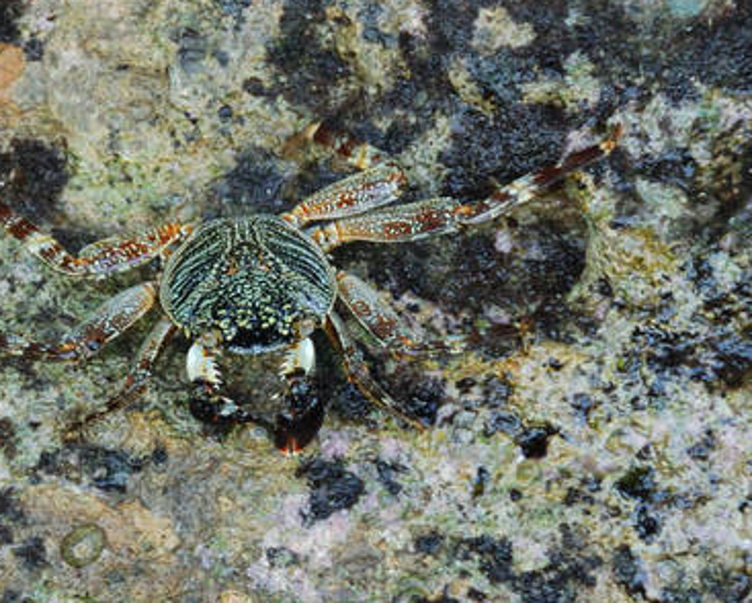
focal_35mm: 457
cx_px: 246
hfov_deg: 4.2
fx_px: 10177
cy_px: 353
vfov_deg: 3.4
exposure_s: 1/125
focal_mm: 170
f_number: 5.6
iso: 800
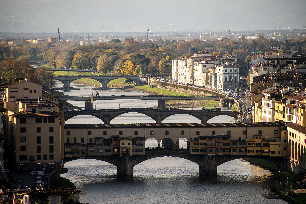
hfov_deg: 7.0
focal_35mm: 292
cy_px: 102
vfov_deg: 4.7
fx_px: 2486
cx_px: 153
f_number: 5.3
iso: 200
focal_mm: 195
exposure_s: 1/1000
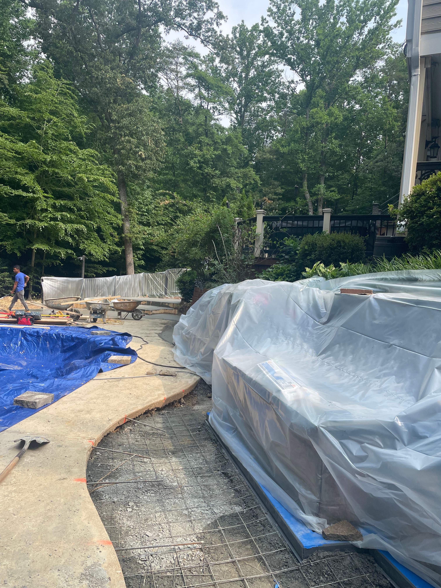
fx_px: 442
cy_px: 294
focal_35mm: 26
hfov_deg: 53.1
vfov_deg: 67.3
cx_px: 220
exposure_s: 1/1125
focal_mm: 4.2
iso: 32
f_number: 1.6
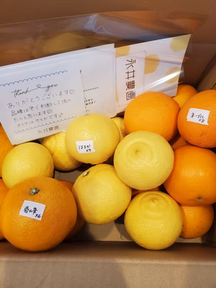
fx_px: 216
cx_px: 108
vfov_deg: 67.3
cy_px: 144
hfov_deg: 53.1
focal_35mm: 26
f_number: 2.4
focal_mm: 4.3
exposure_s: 1/50
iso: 200
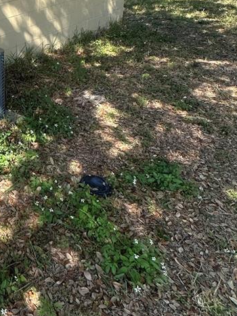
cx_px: -39
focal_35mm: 36
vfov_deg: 48.8
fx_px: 329
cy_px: 68
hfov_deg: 33.3
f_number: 2.2
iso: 40
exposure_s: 1/276
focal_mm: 2.22
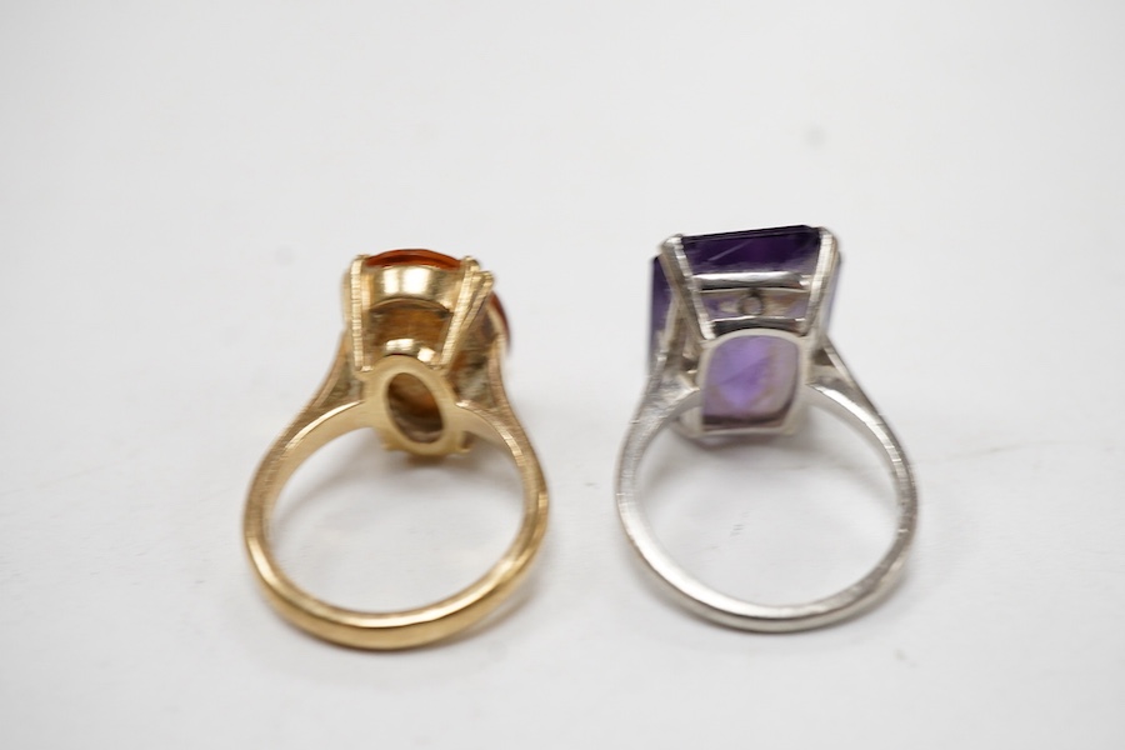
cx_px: 562
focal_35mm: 45
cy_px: 375
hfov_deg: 43.6
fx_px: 1406
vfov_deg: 29.9
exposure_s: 1/125
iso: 1250
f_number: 11
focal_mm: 30
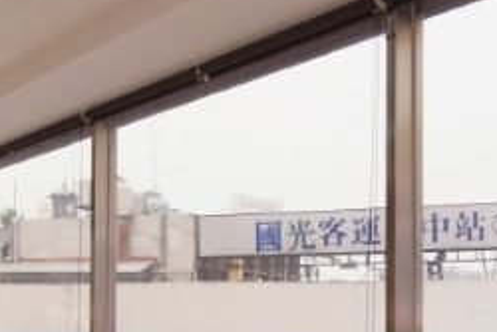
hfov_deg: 31.4
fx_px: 884
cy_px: 311
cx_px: 252
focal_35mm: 64
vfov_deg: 20.7
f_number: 10
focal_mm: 13
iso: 250
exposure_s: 1/13
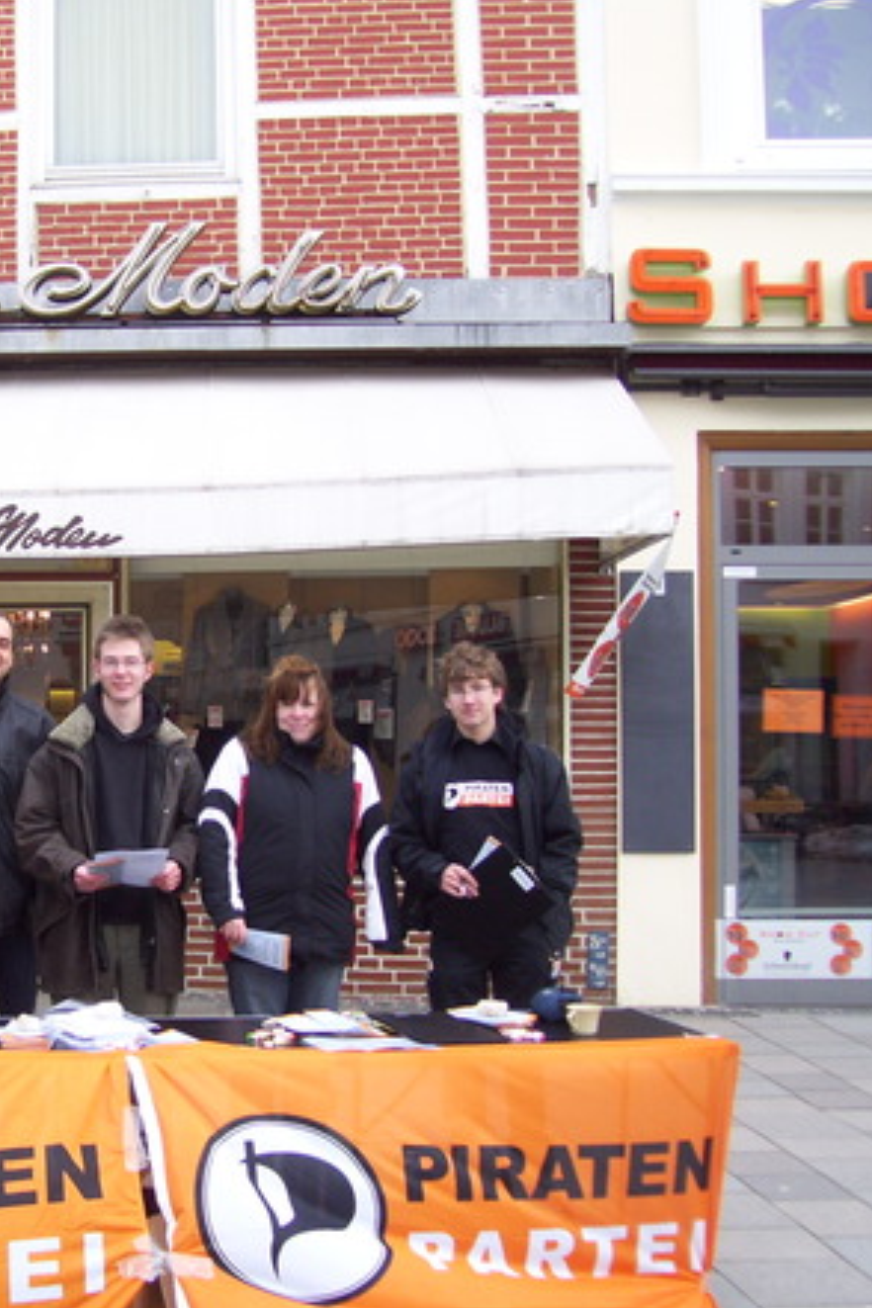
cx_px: 71
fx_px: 1853
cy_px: 658
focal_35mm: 51
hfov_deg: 25.6
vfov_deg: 38.9
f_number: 2.7
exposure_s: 1/250
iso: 80
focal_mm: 6
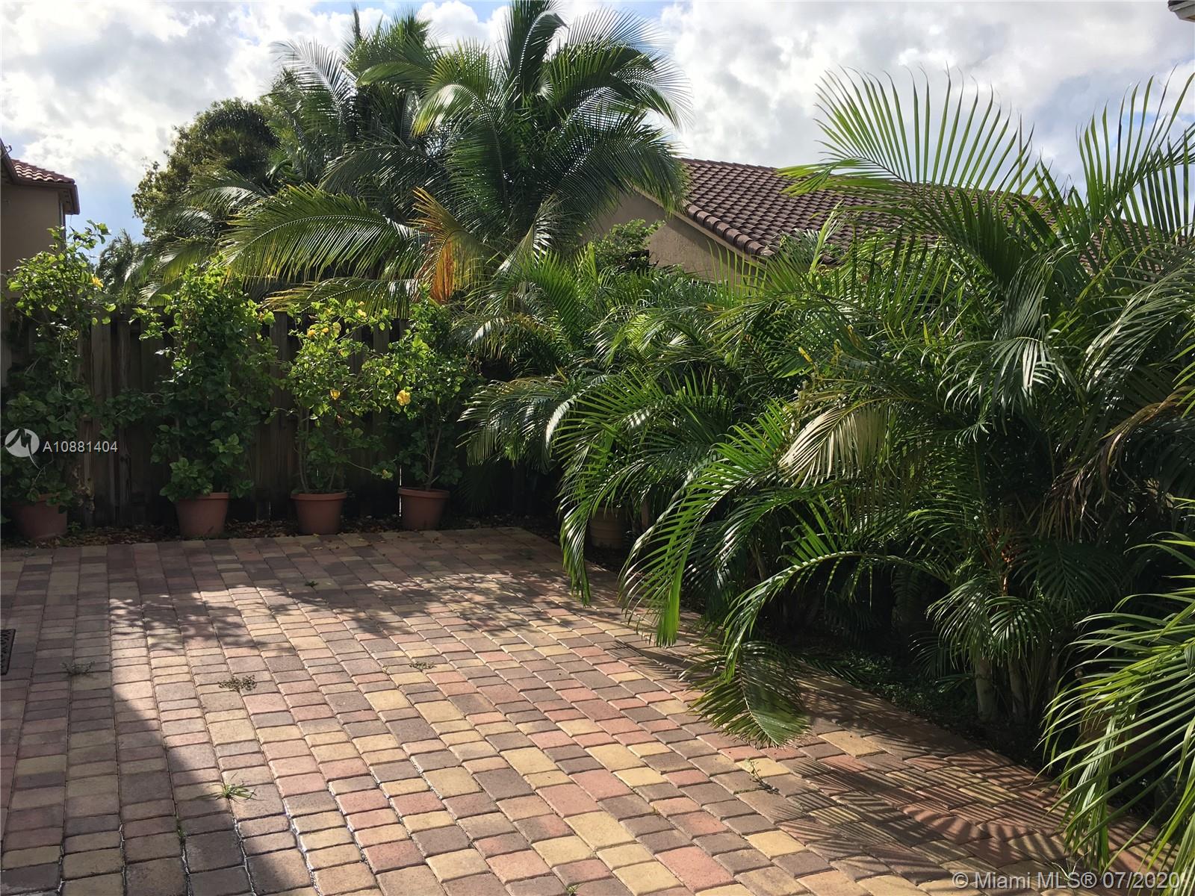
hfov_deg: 61.7
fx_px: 1001
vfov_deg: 48.2
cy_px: 448
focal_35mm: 29
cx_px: 598
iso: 25
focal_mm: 4.15
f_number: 2.2
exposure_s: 1/1148
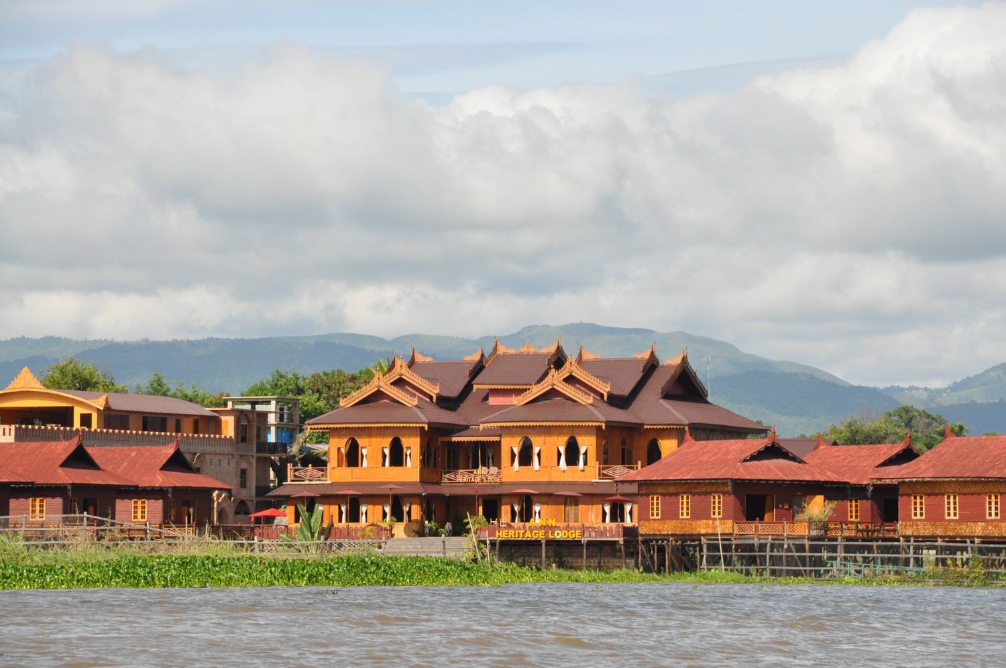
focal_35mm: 168
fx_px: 4689
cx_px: 503
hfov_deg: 12.2
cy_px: 334
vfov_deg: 8.1
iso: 800
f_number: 9
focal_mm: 112
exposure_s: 1/1250
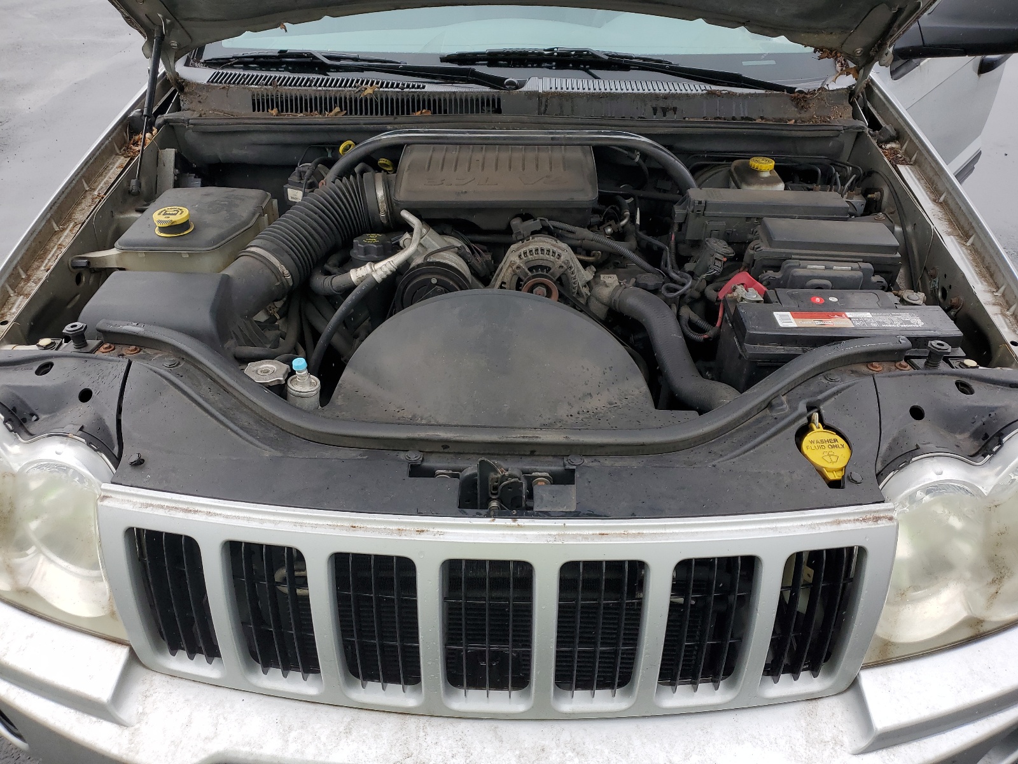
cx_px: 509
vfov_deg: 53.1
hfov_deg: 67.3
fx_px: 765
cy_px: 382
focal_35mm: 26
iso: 50
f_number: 1.5
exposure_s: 1/1000
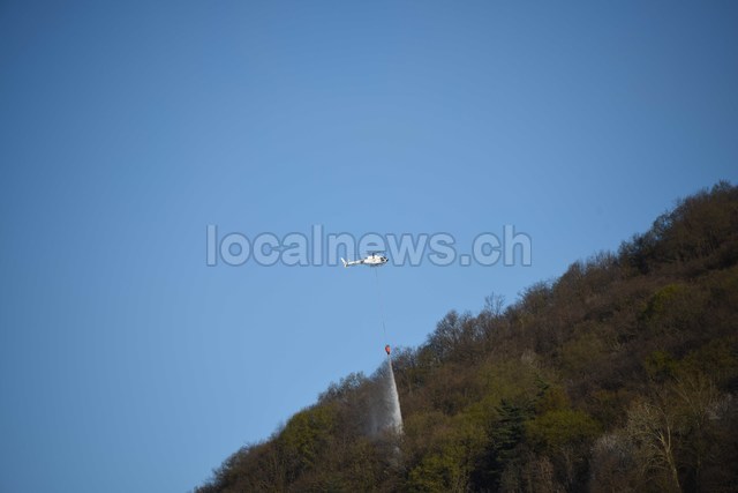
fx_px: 5126
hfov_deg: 8.2
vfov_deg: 5.5
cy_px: 246
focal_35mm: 250
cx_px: 369
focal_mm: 250
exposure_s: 1/1250
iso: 200
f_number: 5.6
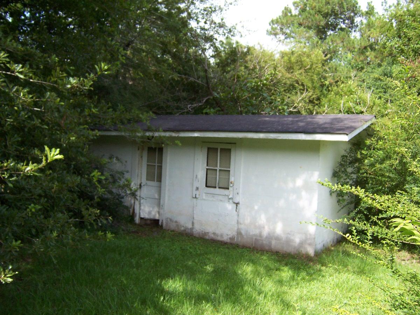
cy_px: 158
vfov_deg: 42.9
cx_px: 210
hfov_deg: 55.4
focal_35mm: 33
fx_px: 400
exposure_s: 1/250
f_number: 3.4
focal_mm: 5.5
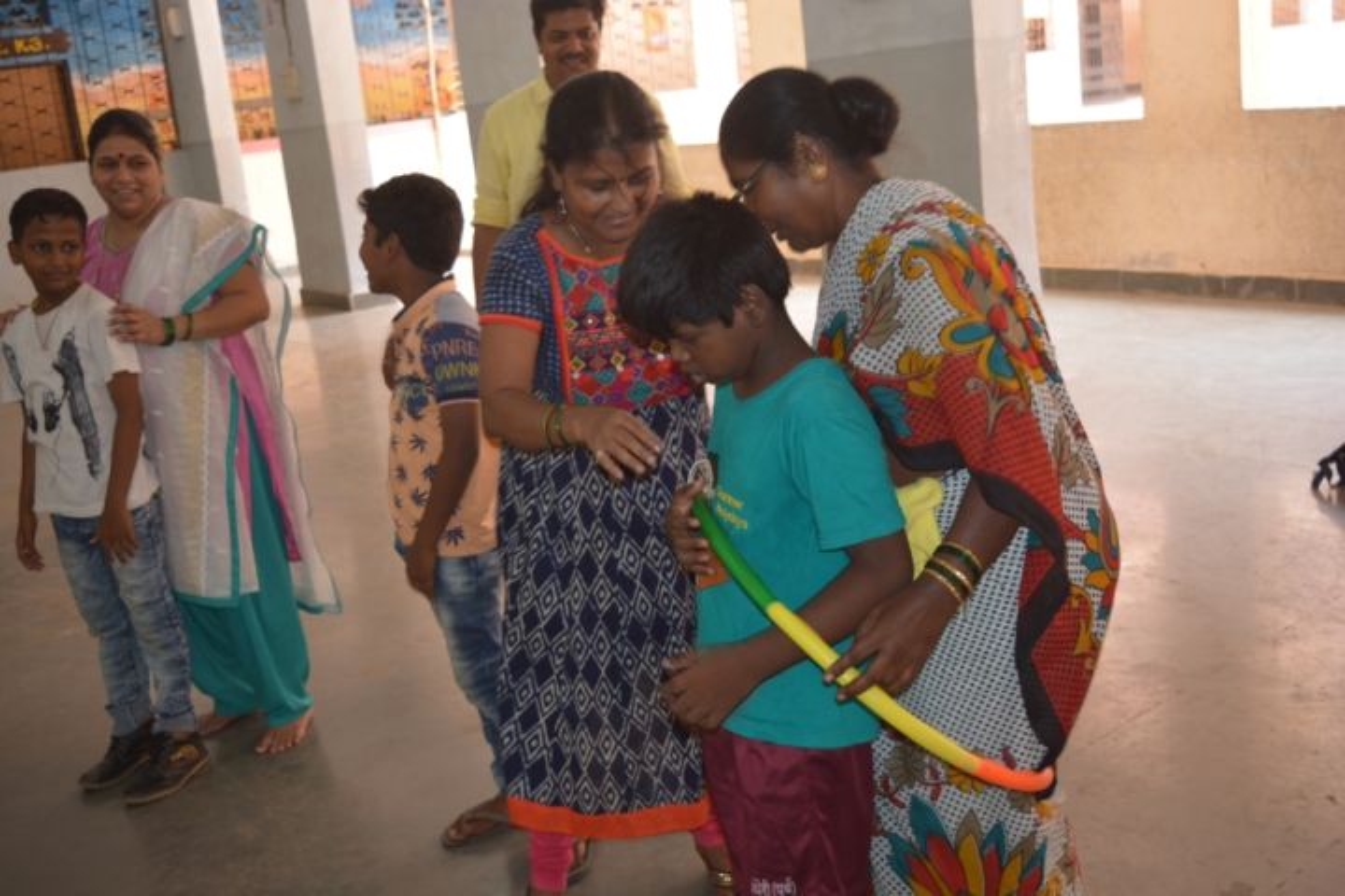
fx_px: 1401
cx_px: 672
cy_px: 448
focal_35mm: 38
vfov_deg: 35.5
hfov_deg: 51.3
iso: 200
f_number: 4
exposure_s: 1/40
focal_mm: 25
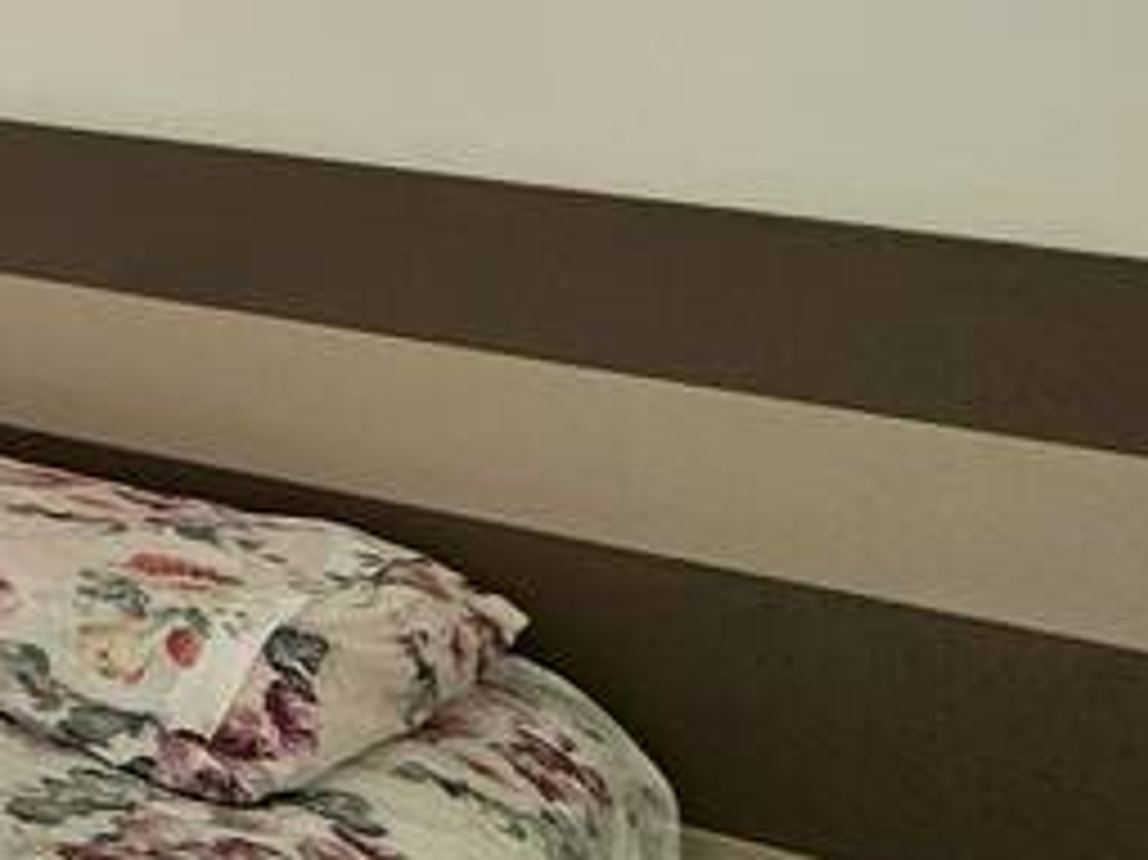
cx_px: -1909
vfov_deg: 18.5
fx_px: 2619
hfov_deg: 13.3
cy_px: 234
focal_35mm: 79
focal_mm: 2.22
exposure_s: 1/125
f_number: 2.2
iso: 40
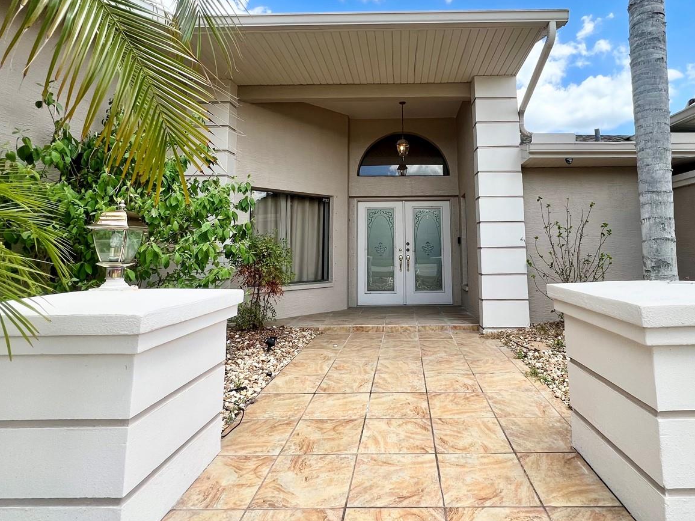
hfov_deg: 87.1
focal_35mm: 18
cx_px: 400
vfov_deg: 70.7
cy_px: 204
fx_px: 361
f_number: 1.8
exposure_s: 1/455
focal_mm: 1.57
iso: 32
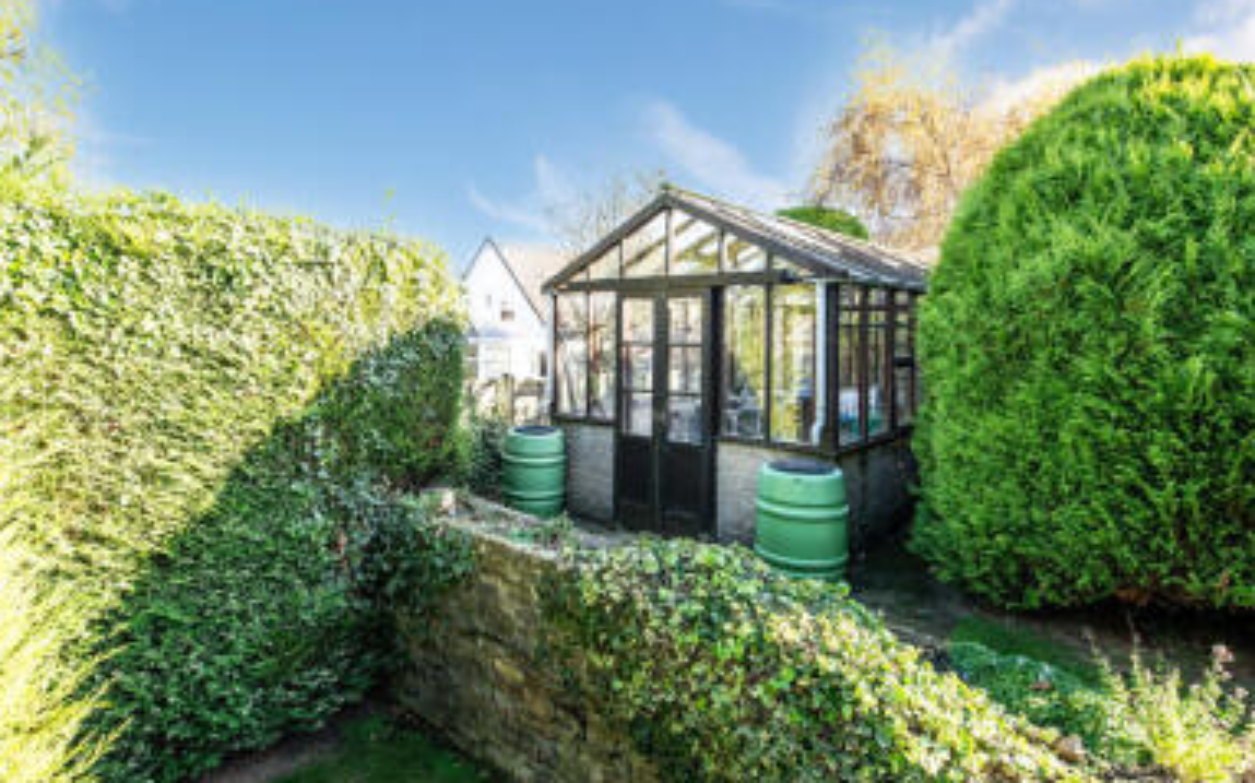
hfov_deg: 87.8
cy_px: 342
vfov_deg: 62.0
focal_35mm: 19
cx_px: 573
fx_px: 650
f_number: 5.6
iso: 200
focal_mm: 15
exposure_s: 1/125
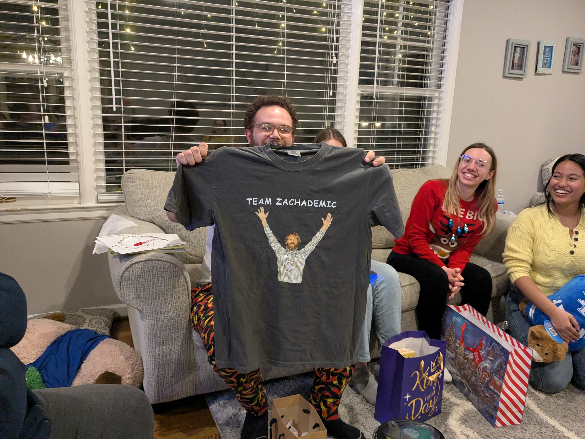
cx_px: 292
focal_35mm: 27
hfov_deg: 65.3
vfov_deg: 51.4
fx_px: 456
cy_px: 220
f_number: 1.73
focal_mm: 4.38
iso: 1082
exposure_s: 1/120
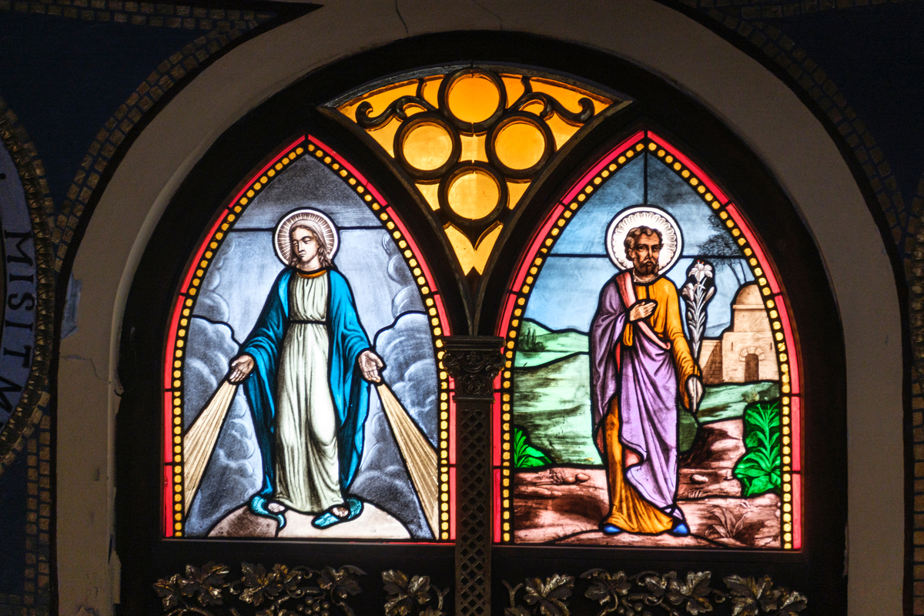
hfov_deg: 6.3
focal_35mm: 327
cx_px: 462
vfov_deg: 4.2
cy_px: 308
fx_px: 8392
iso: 640
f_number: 6.3
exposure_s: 1/40
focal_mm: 218.1
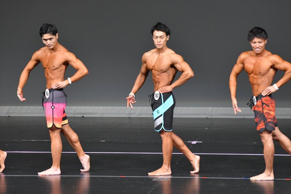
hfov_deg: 6.5
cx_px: 146
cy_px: 97
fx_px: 2545
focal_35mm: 315
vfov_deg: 4.4
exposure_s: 1/400
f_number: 5.6
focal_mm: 210
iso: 5000
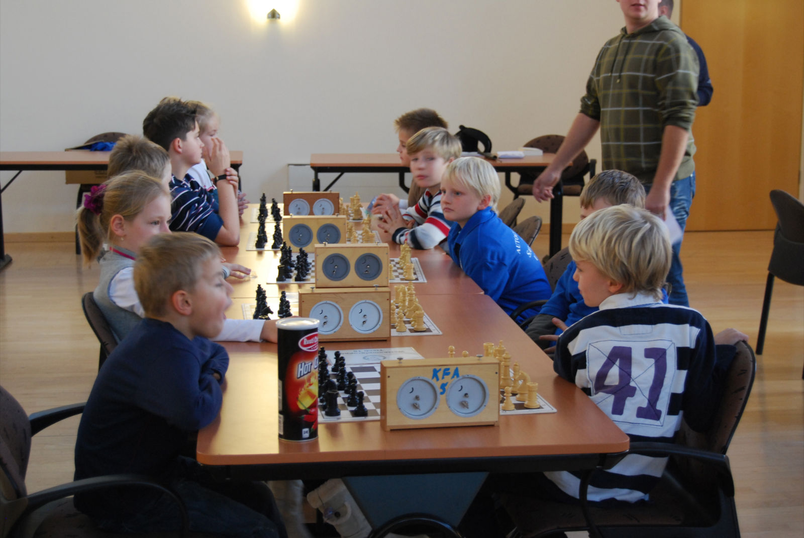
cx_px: 402
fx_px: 1409
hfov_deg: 31.9
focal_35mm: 63
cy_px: 269
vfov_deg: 21.6
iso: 640
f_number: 5.3
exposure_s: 1/30
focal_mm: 42
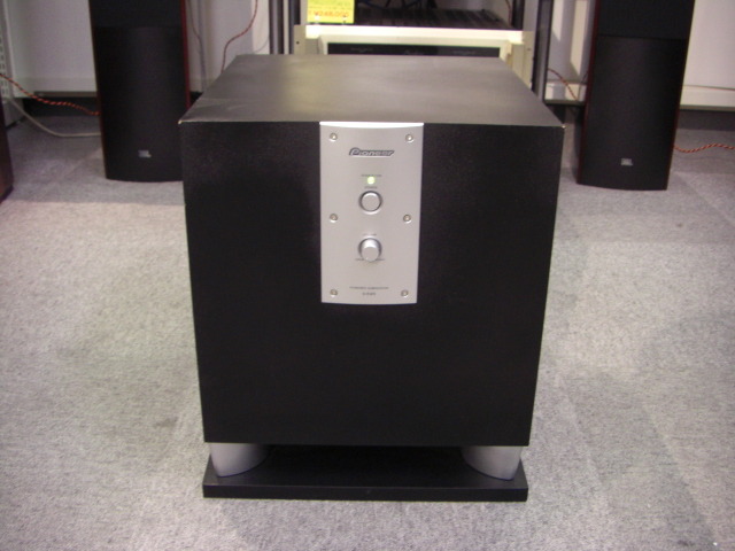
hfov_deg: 49.0
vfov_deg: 37.7
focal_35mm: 38
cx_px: 368
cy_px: 276
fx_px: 807
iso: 200
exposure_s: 1/15
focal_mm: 6.3
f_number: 3.4
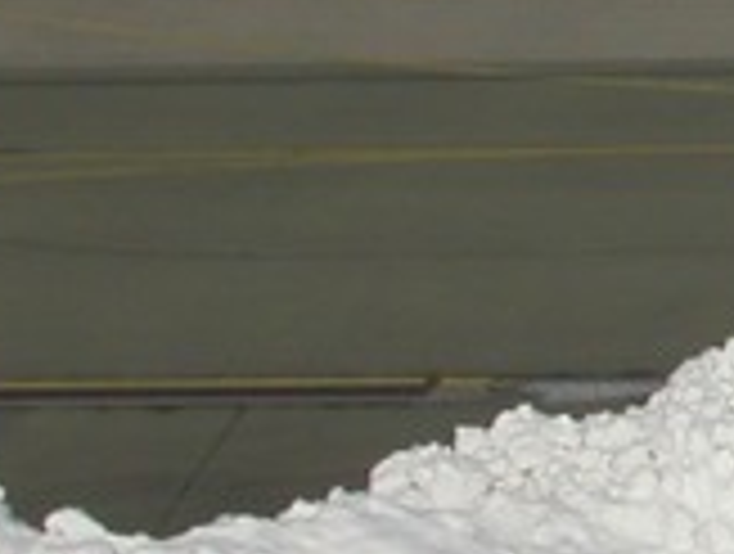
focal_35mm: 257
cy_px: -153
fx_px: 5462
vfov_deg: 5.8
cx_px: 1626
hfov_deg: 7.3
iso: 100
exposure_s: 1/540
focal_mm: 8.9
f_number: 8
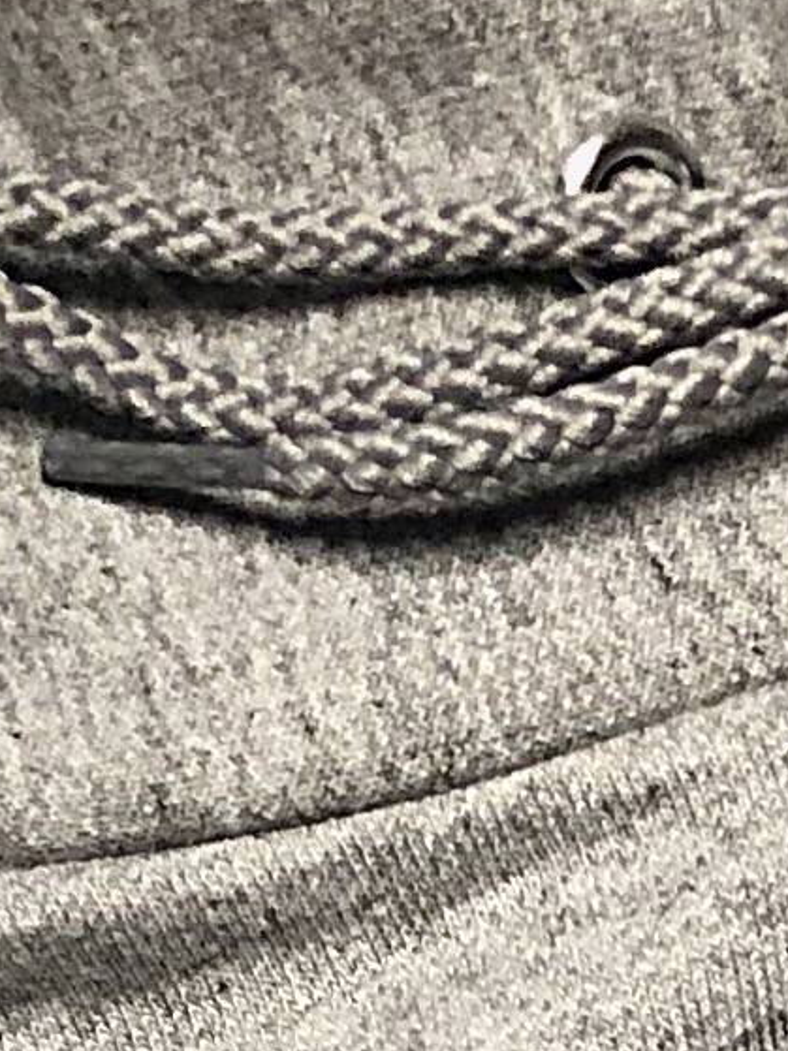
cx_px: 1399
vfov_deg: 9.0
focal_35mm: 202
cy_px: 2382
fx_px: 6133
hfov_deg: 7.2
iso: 32
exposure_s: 1/30
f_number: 1.8
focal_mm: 4
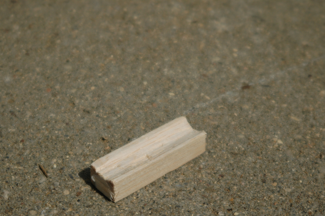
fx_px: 947
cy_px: 108
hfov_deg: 19.5
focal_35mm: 105
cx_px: 162
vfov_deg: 13.0
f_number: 5.6
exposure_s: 1/4000
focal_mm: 70
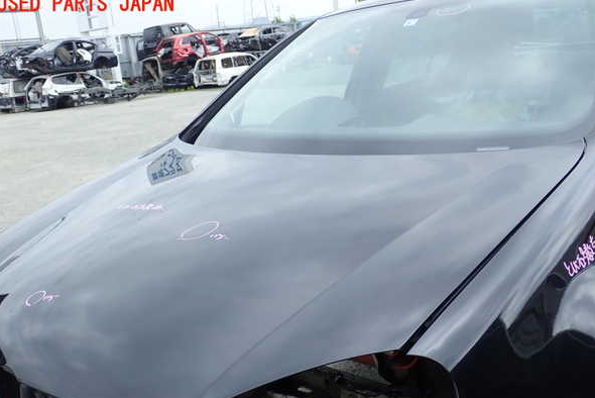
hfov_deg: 51.9
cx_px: 293
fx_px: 612
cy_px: 219
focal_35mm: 37
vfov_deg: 35.9
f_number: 3.5
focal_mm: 6.42
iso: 100
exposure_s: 1/200
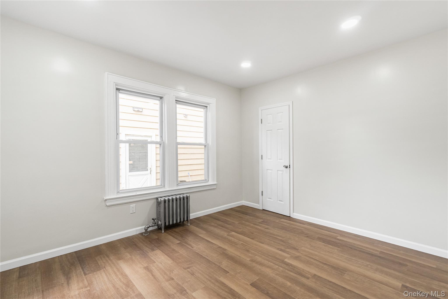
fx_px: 187
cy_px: 150
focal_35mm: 15
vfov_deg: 77.3
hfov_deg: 100.4
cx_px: 224
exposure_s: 1/320
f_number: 8
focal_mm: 10
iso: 500
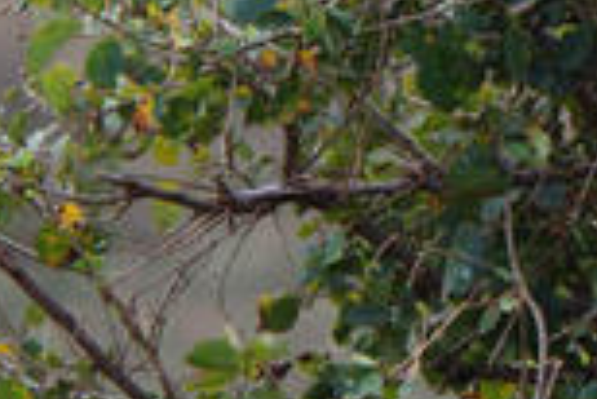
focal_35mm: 1196
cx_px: 1054
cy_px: -159
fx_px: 19857
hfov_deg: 1.7
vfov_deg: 1.2
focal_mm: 175
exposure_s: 1/80
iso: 100
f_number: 5.3
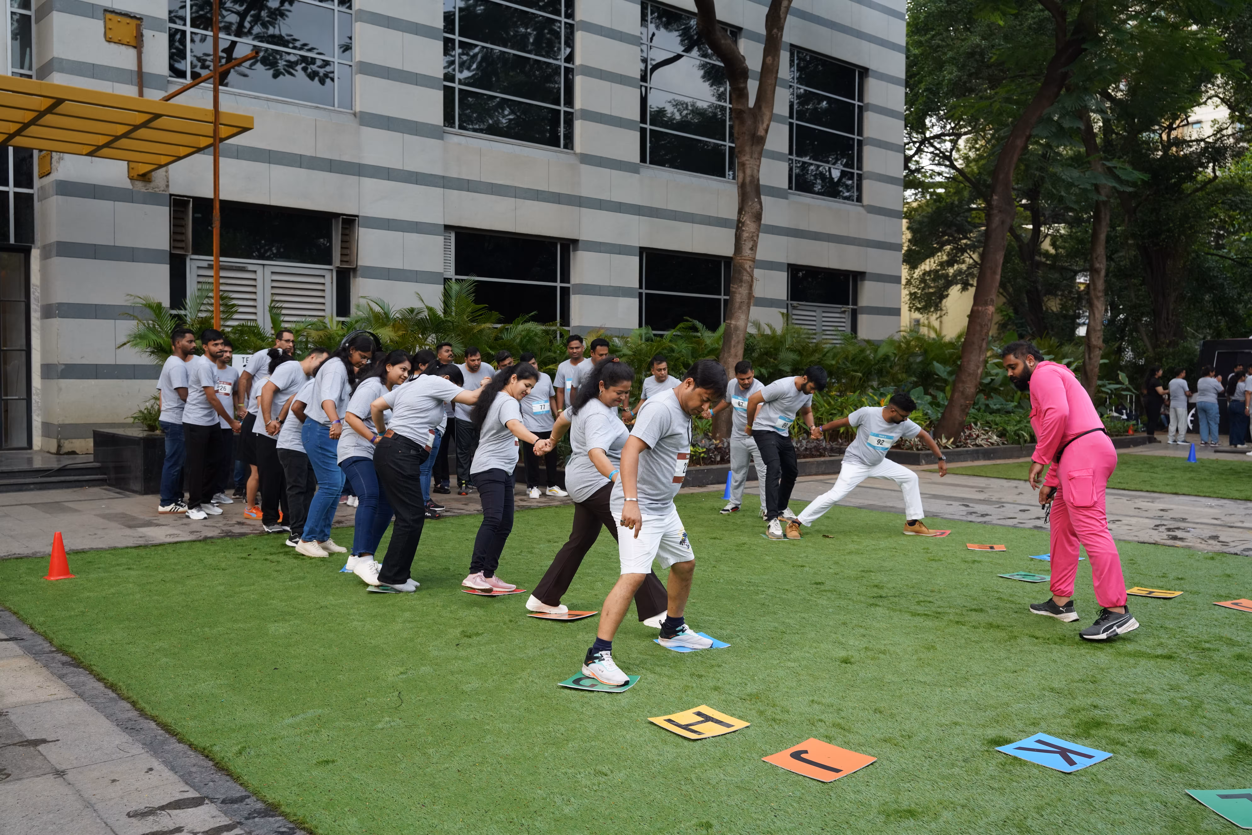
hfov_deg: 60.6
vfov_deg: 42.6
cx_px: 626
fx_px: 1071
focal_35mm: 31
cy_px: 418
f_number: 5
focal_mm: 30.8
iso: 1250
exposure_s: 1/640
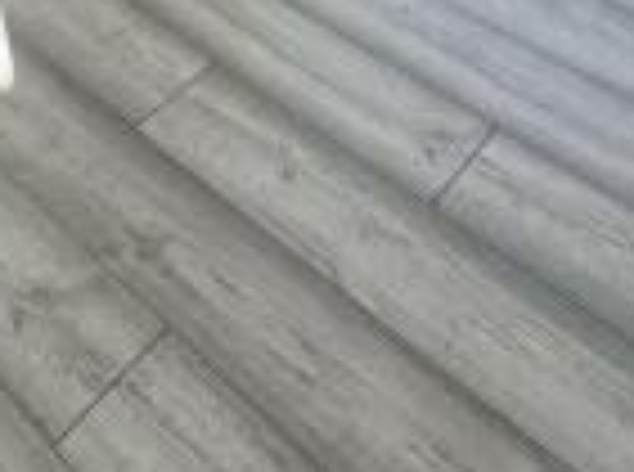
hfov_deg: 32.2
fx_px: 1060
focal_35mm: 58
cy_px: -389
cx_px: 101
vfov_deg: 18.9
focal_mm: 2.22
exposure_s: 1/163
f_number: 2.2
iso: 40
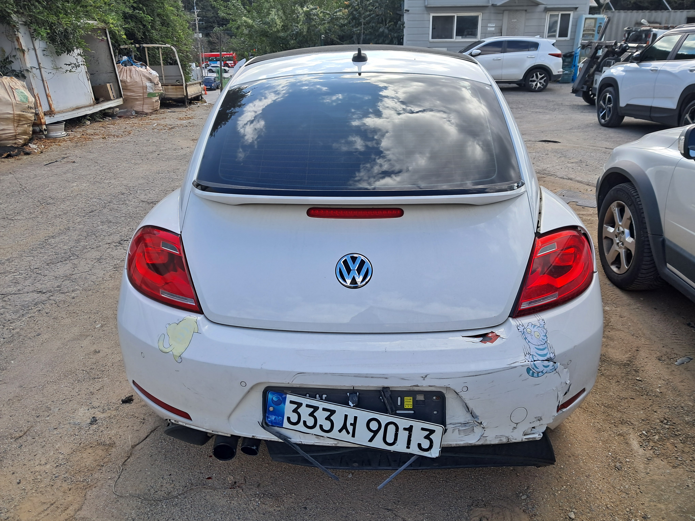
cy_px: 260
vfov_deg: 51.4
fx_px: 542
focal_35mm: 27
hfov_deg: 65.3
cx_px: 348
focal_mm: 4
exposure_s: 1/245
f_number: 1.8
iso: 50
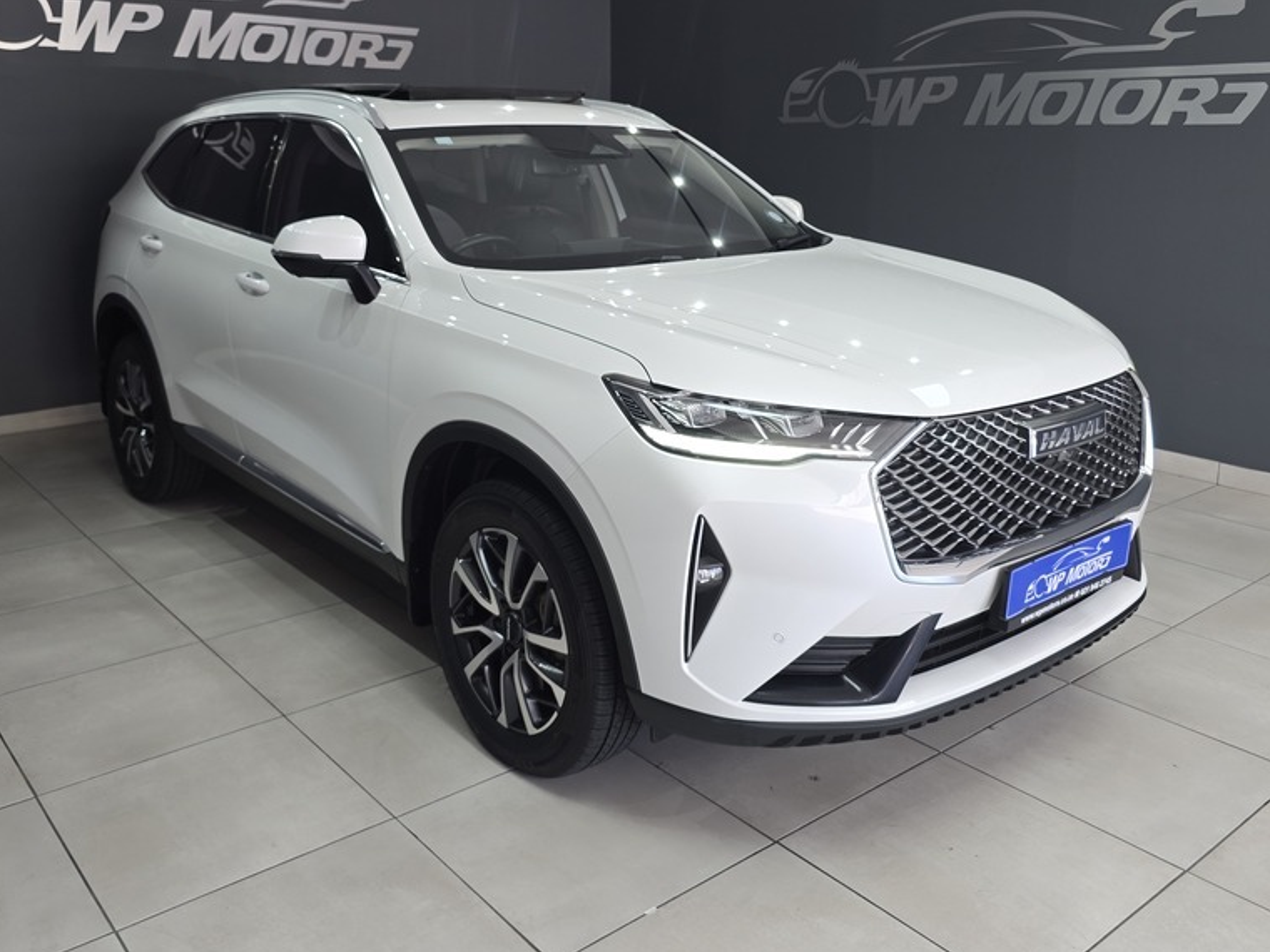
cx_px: 603
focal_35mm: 31
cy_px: 346
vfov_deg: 45.0
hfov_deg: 58.3
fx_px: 1137
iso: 40
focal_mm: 6.3
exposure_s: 1/100
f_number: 1.7
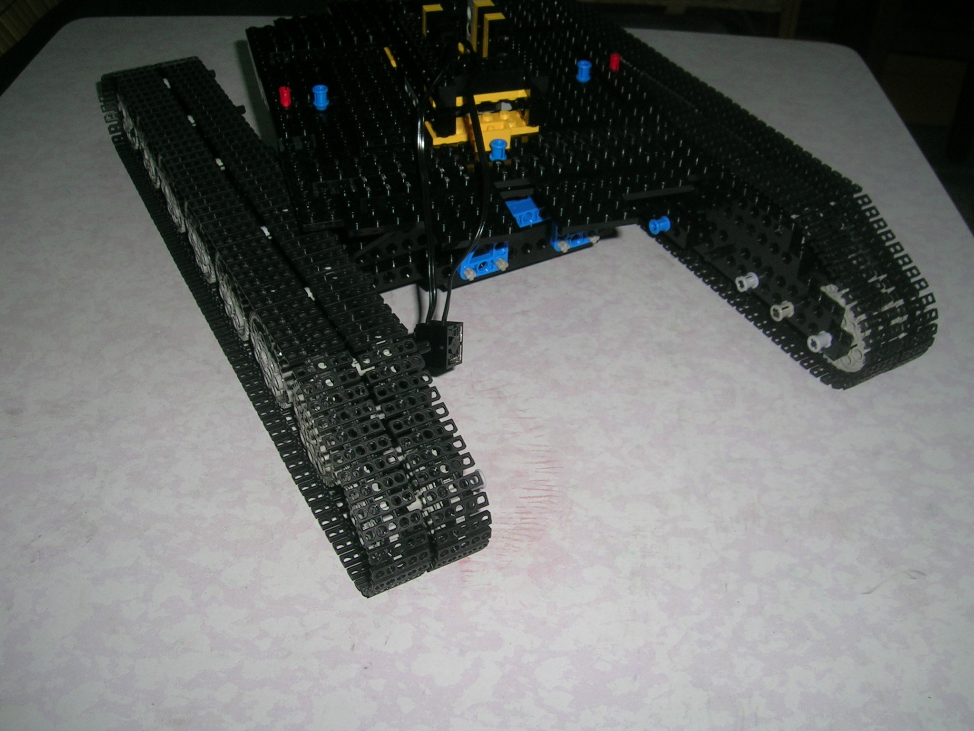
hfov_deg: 52.6
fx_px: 985
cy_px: 366
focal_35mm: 35
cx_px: 487
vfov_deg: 40.7
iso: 50
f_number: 4.8
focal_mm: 5.4
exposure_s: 1/60.1
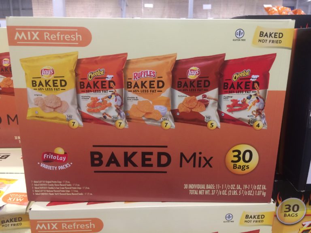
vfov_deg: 48.2
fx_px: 261
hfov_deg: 61.7
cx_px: 156
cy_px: 116
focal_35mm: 29
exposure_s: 1/30
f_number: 2.2
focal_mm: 4.15
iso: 100
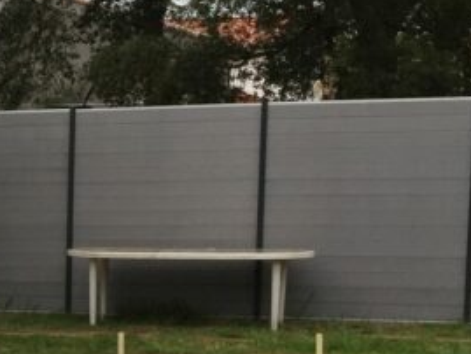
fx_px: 1715
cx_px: -343
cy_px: 382
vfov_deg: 11.6
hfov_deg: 14.1
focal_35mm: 126
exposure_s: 1/314
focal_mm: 4.15
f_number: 2.2
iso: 32
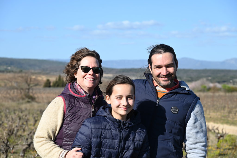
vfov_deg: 16.5
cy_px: 79
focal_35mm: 83
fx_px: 547
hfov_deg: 24.5
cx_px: 118
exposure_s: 1/400
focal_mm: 83
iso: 100
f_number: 6.3
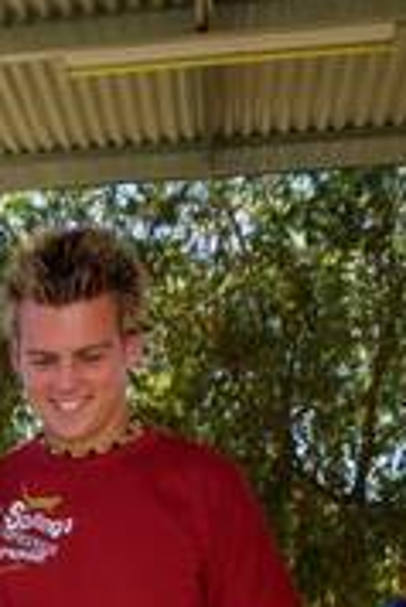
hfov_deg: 18.2
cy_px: 808
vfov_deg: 24.7
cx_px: -118
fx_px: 1182
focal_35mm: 70
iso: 100
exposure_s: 1/45
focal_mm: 17
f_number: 8
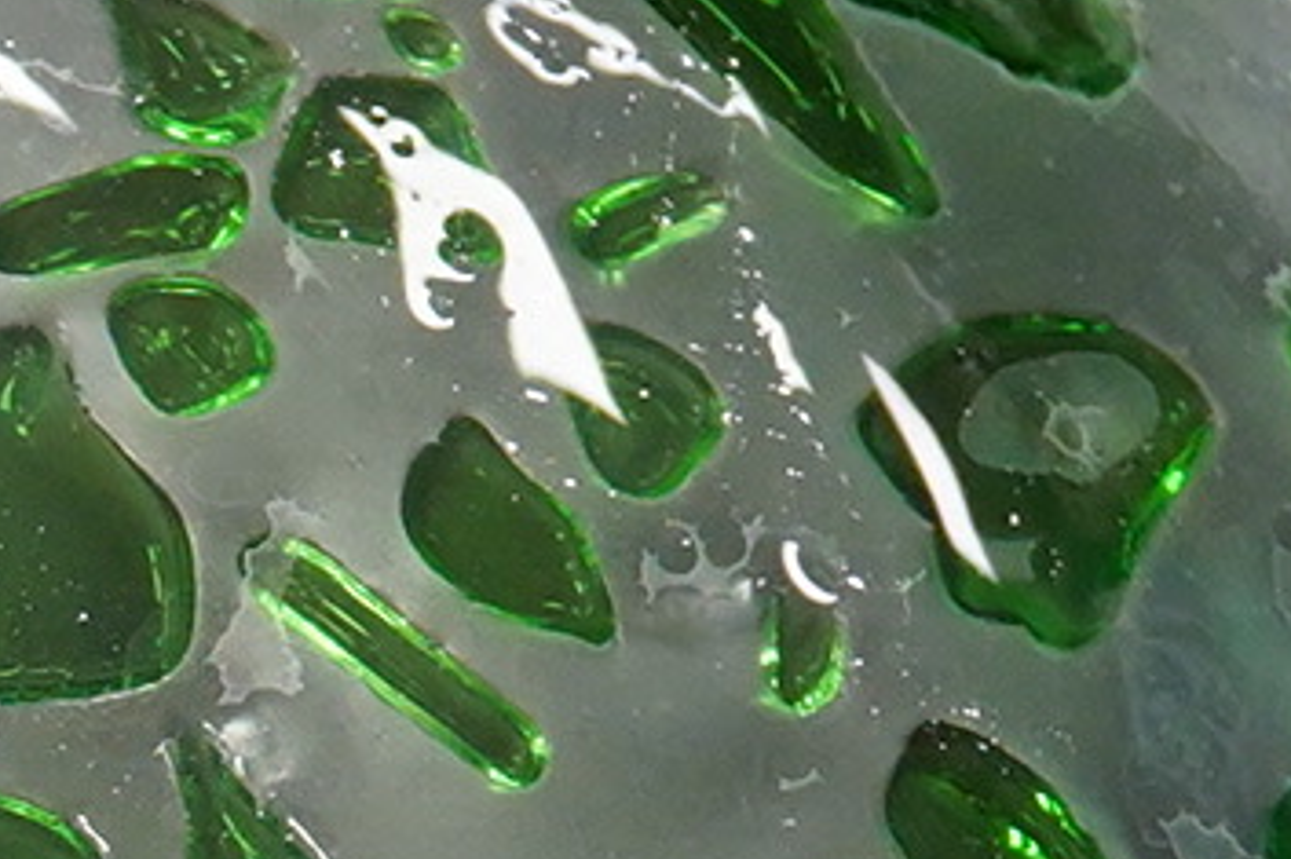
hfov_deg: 8.0
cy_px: 1320
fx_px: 8997
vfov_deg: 5.4
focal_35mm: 251
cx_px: -922
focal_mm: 30
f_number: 4
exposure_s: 1/200
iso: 2500
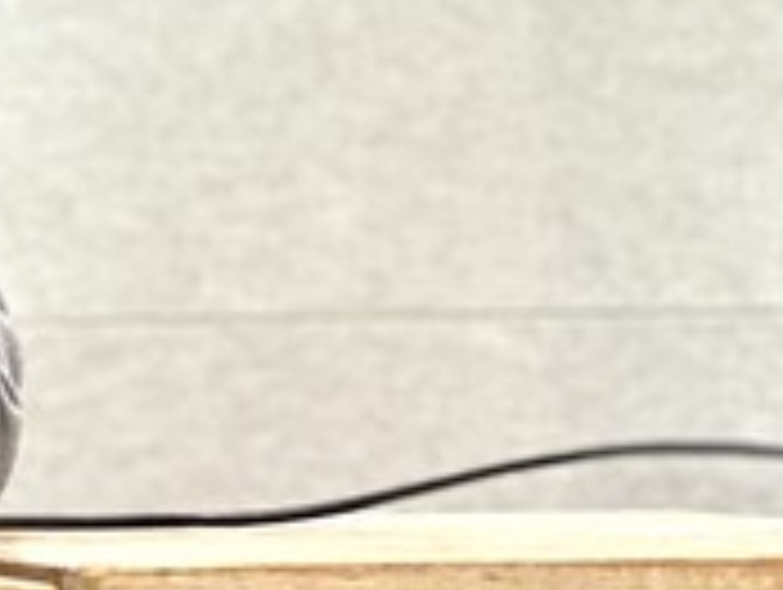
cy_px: -45
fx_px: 6002
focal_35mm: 265
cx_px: -549
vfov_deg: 5.6
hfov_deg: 7.3
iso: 125
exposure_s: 1/40
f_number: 2.8
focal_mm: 9
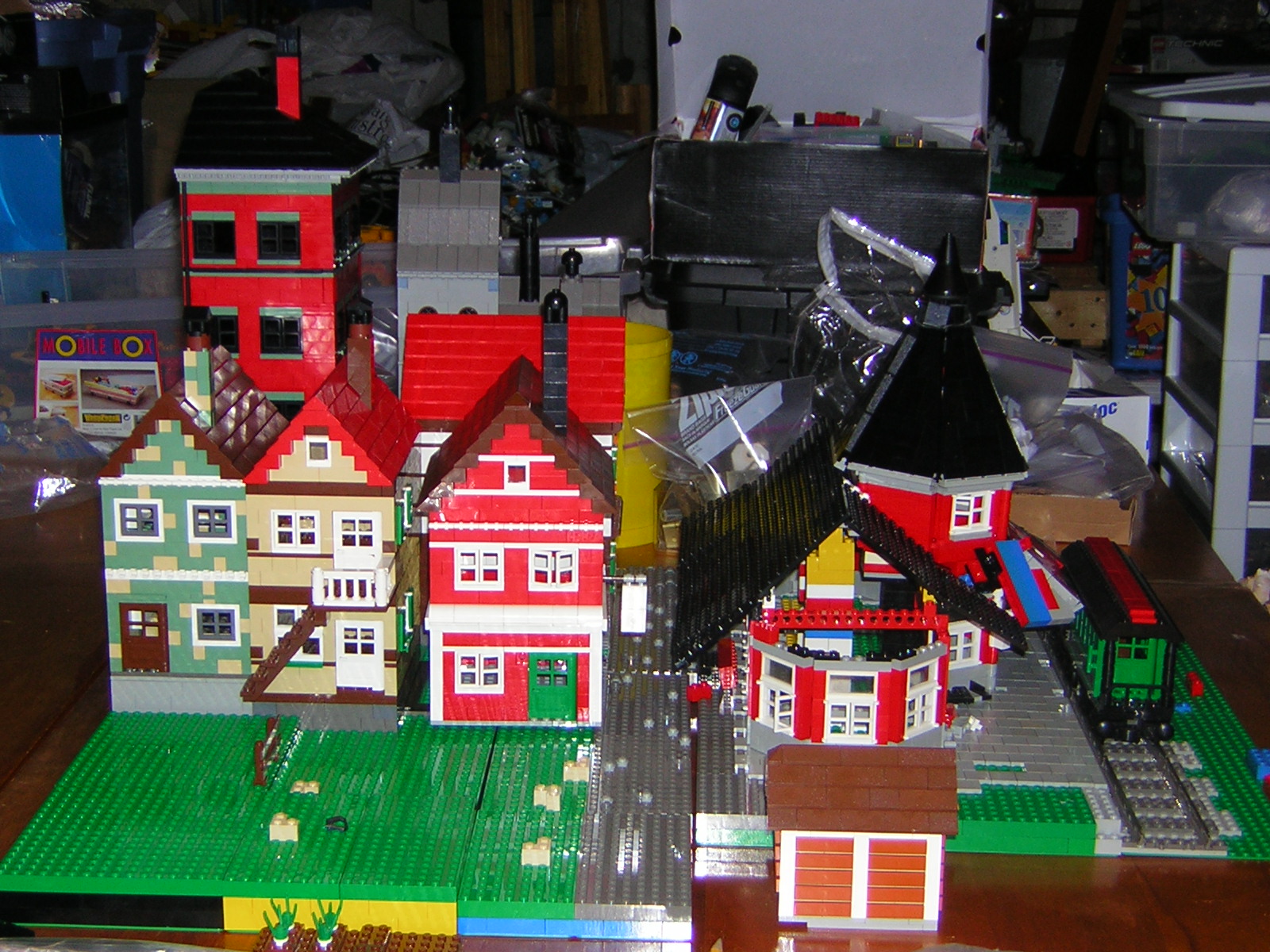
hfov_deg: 33.2
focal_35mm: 58
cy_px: 476
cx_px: 635
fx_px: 2128
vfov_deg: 25.2
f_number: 3.3
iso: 50
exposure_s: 1/60.1
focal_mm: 7.6
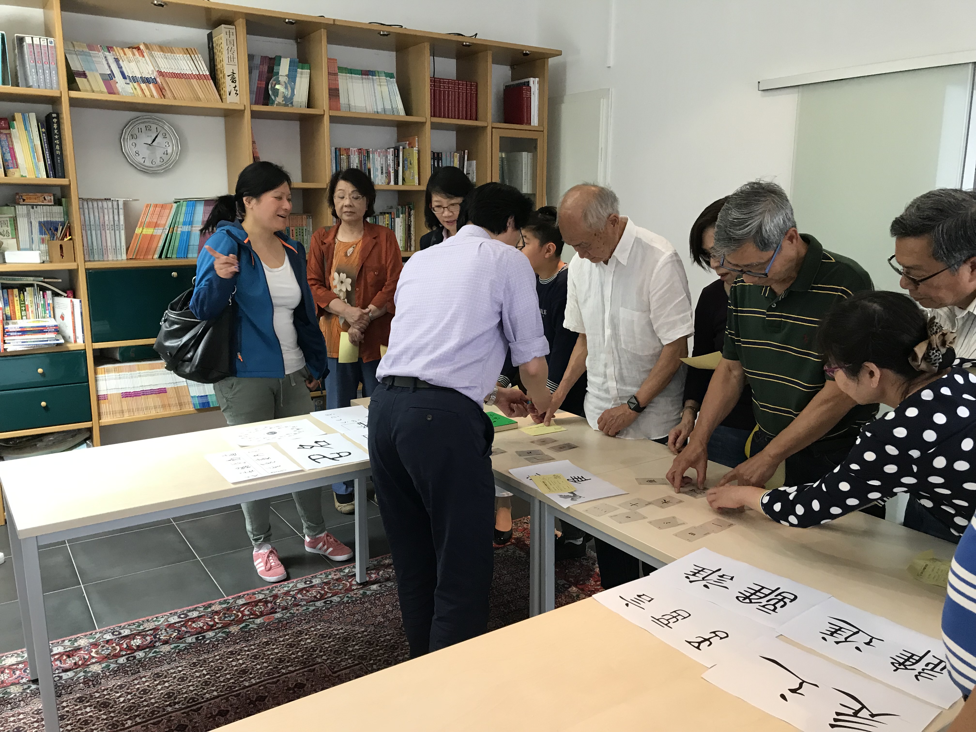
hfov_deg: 63.4
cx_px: 488
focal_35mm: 28
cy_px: 366
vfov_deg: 49.7
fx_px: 789
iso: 40
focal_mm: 3.99
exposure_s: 1/25
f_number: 1.8
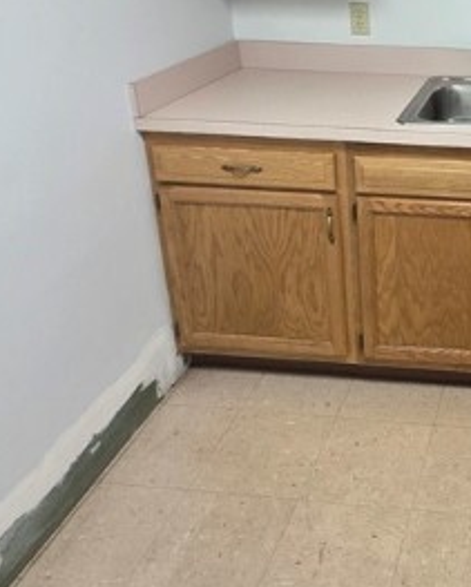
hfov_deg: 35.0
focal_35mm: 37
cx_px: 509
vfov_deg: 46.8
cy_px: 129
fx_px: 644
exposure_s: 1/120
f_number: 1.9
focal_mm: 2.2
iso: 200
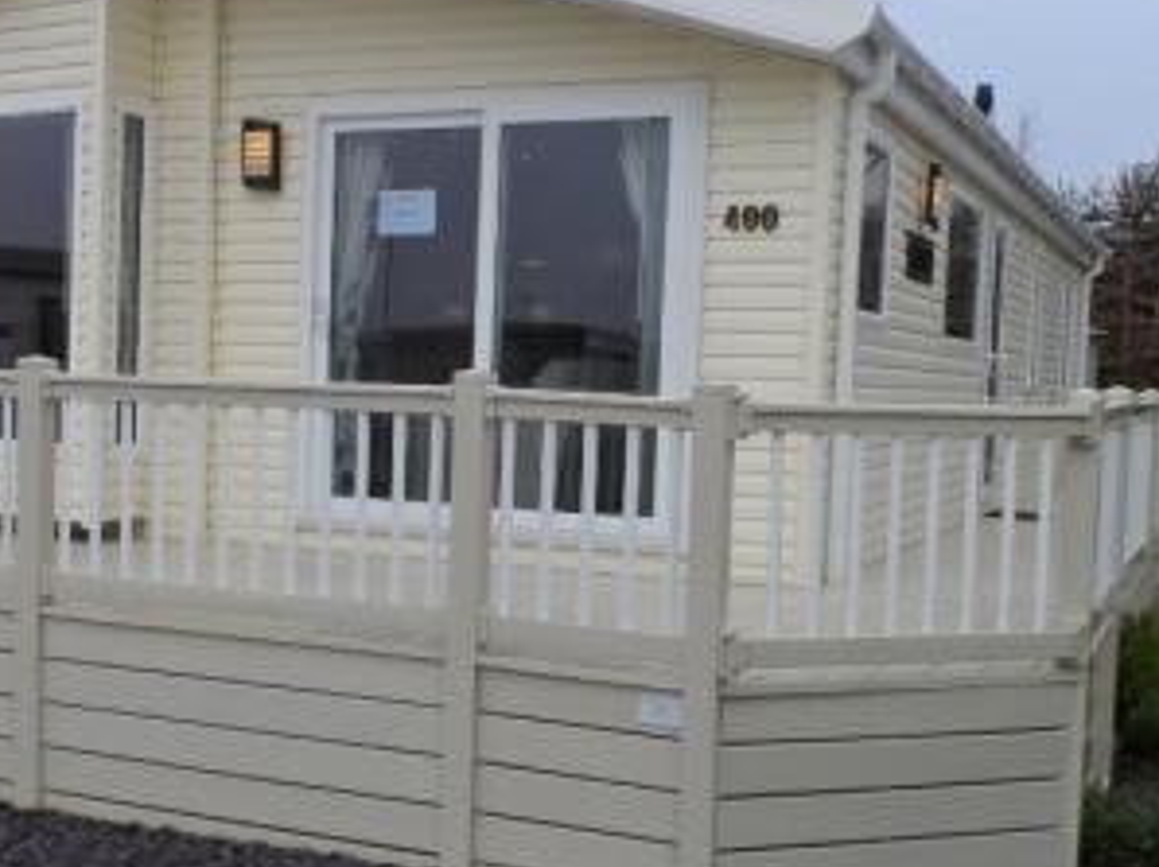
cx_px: 406
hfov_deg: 40.1
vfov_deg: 30.8
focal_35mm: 47
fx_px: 1572
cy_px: 480
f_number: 4.5
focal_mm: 4
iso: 80
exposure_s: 1/350
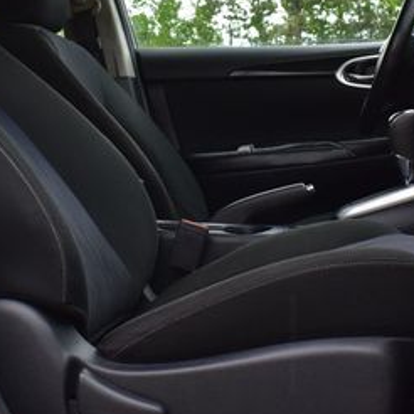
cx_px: 222
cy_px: 125
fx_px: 988
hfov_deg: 23.7
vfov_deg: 23.5
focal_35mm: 73
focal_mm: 22
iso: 400
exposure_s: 1/100
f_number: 9
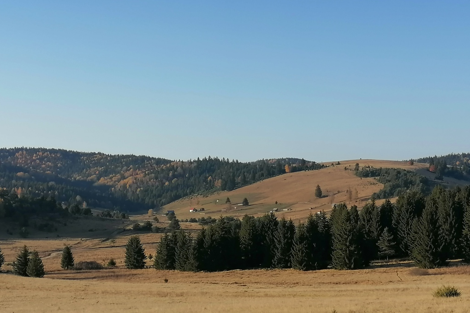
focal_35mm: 70
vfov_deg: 19.5
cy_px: 172
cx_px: 235
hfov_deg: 28.8
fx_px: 914
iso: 50
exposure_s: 1/1252
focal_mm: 5.4
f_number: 1.8
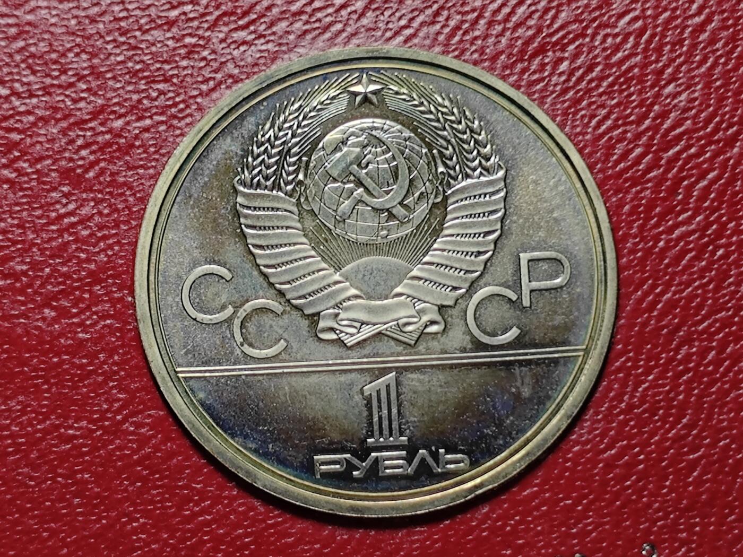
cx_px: 372
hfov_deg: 16.7
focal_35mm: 118
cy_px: 278
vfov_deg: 12.6
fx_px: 2533
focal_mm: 5.84
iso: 125
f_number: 1.6
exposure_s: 1/100
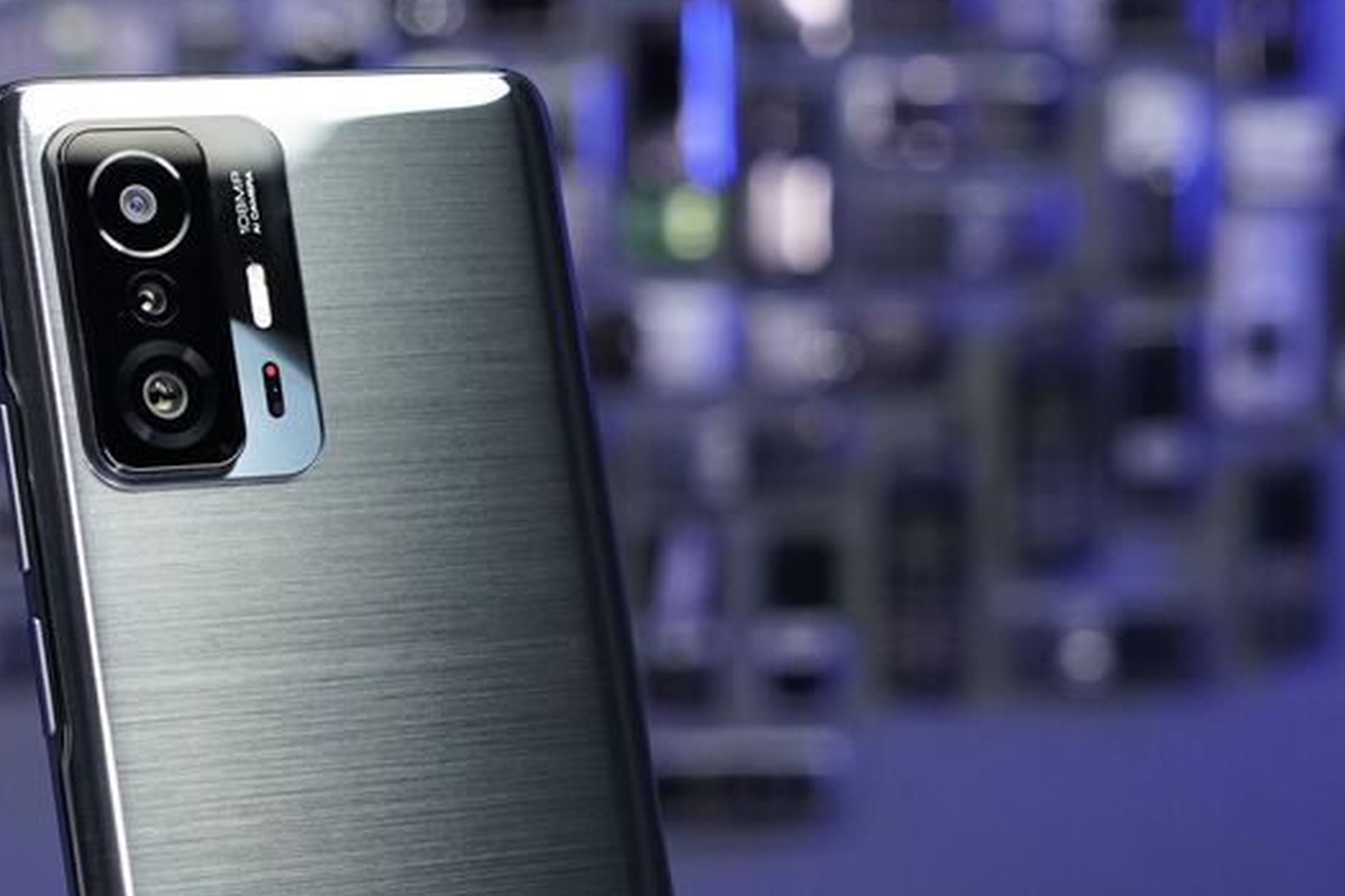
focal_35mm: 97
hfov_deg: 20.8
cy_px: 760
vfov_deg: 14.0
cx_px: 263
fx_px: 3624
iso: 2500
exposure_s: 1/200
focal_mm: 53
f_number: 6.3
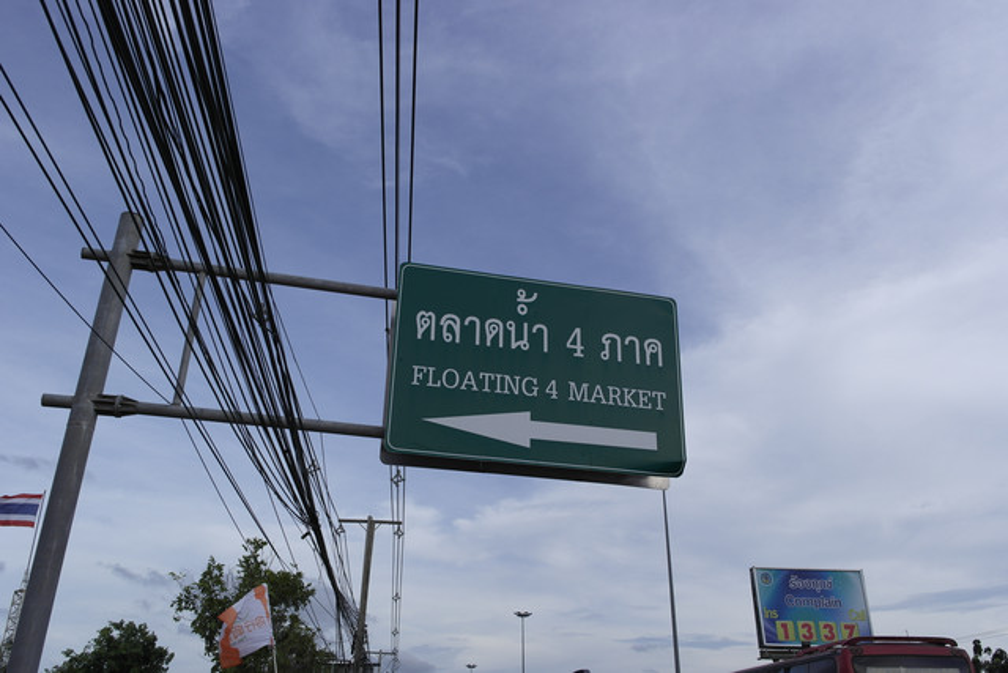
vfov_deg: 43.6
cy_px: 336
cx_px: 504
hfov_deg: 61.9
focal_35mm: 30
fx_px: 840
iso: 100
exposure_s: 1/320
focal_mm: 20
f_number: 6.3
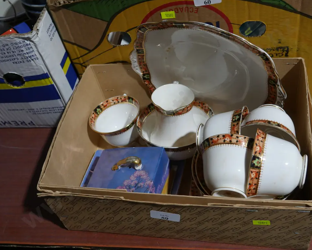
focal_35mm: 42
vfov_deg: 35.7
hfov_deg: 43.8
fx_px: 388
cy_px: 124
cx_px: 159
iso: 500
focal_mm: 20
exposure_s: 1/60
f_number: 5
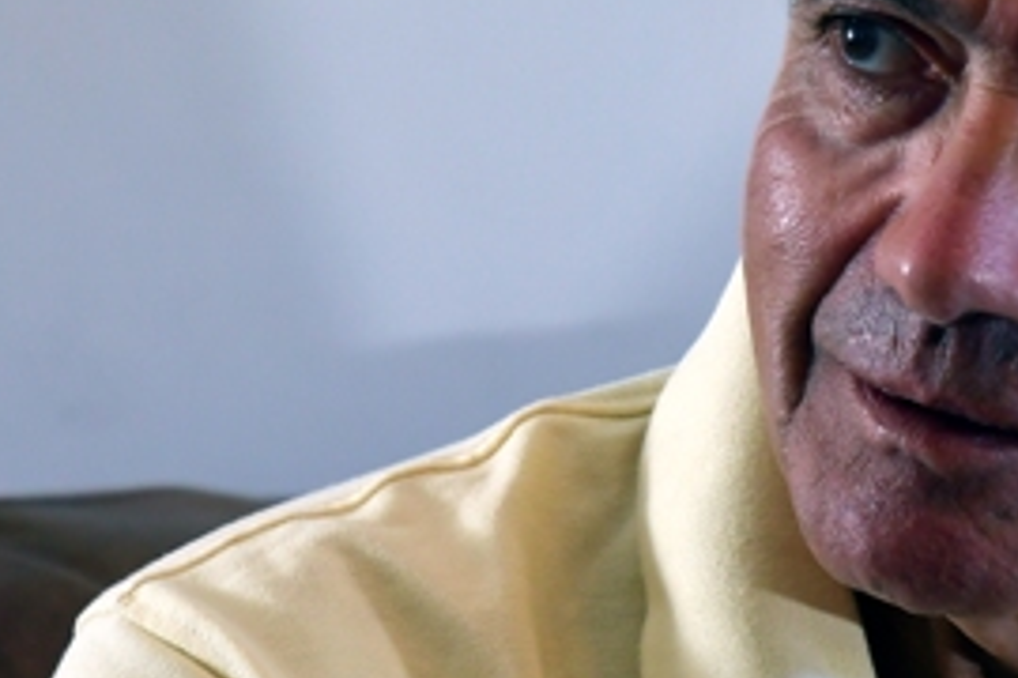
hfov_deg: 5.8
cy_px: 303
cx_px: 837
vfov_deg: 3.9
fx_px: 10066
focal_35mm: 356
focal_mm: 80
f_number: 4.5
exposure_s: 1/50
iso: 640
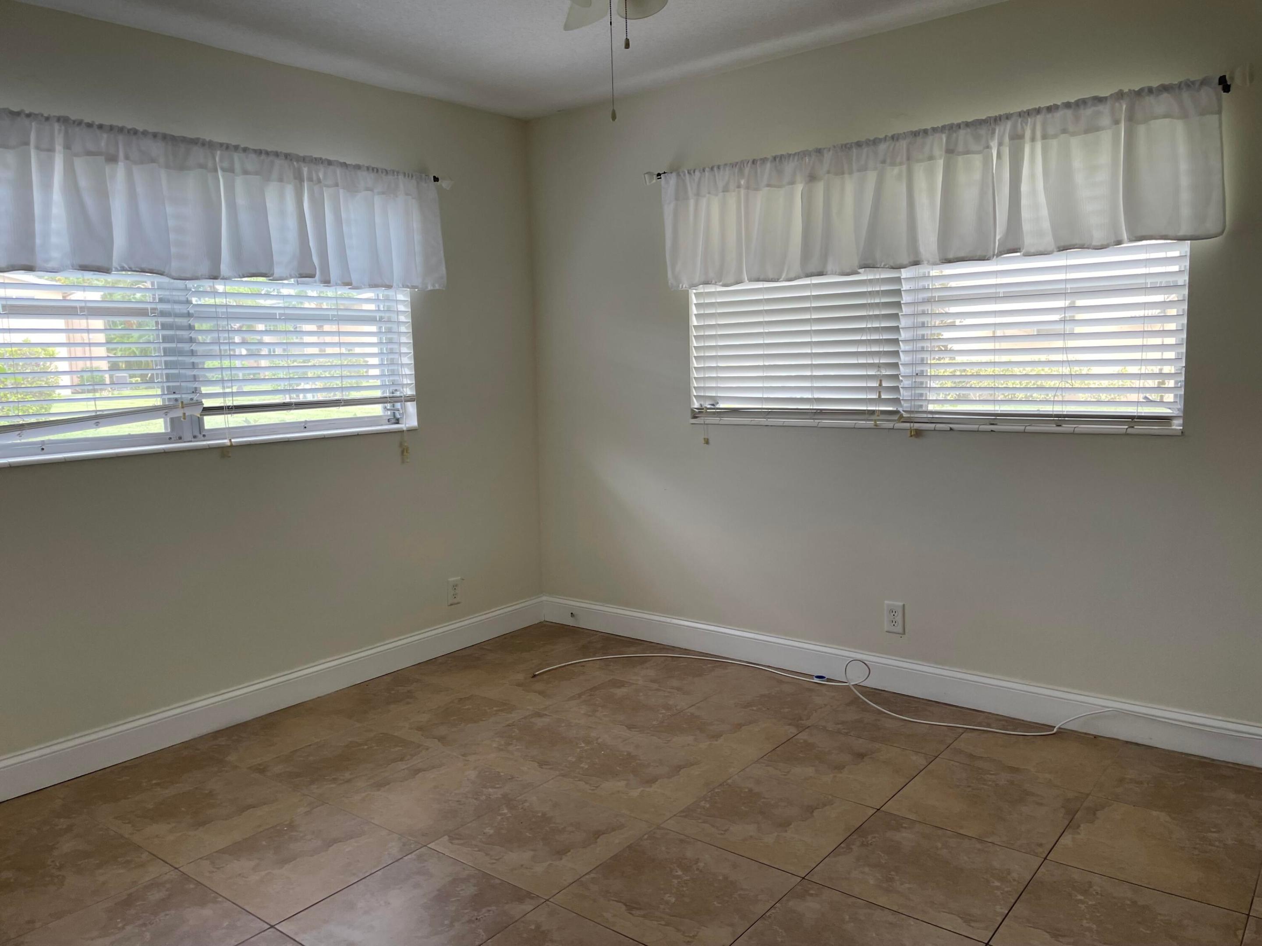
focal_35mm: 26
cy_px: 473
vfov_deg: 53.1
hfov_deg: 67.3
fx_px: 948
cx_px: 631
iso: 50
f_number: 1.6
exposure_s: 1/120
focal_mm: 4.2
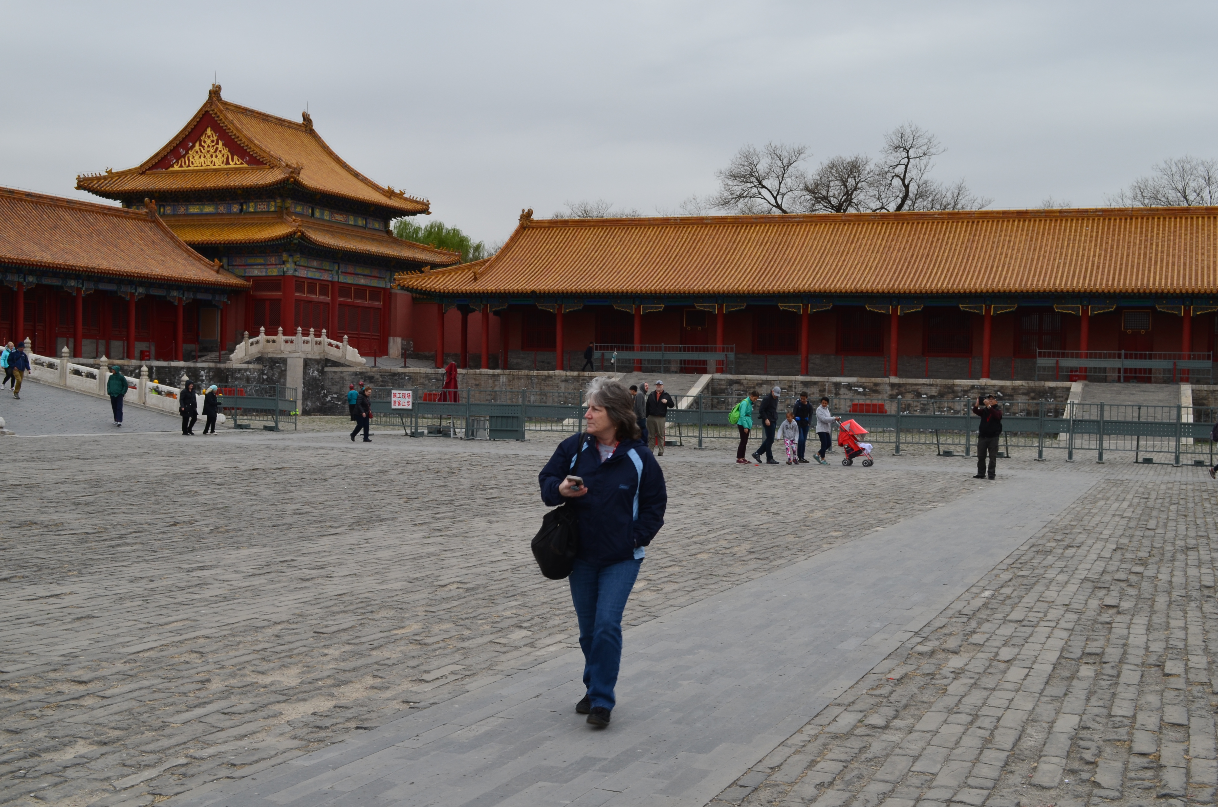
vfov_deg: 30.7
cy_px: 404
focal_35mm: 44
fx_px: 1469
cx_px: 609
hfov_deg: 45.0
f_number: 11
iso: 200
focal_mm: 29
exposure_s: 1/100
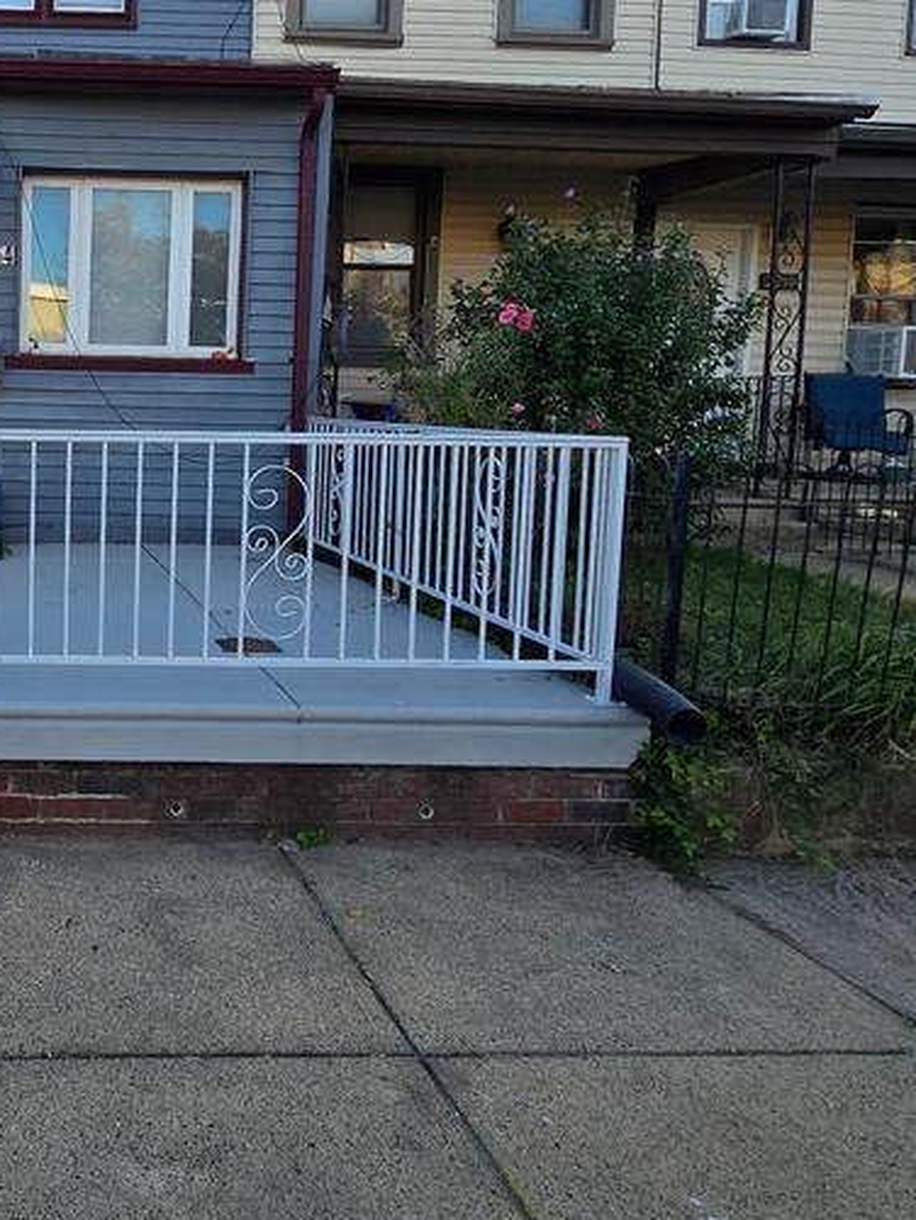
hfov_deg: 42.3
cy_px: 497
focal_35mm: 28
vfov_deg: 62.9
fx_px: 987
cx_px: -22
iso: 50
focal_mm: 2.2
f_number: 2.2
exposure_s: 1/654
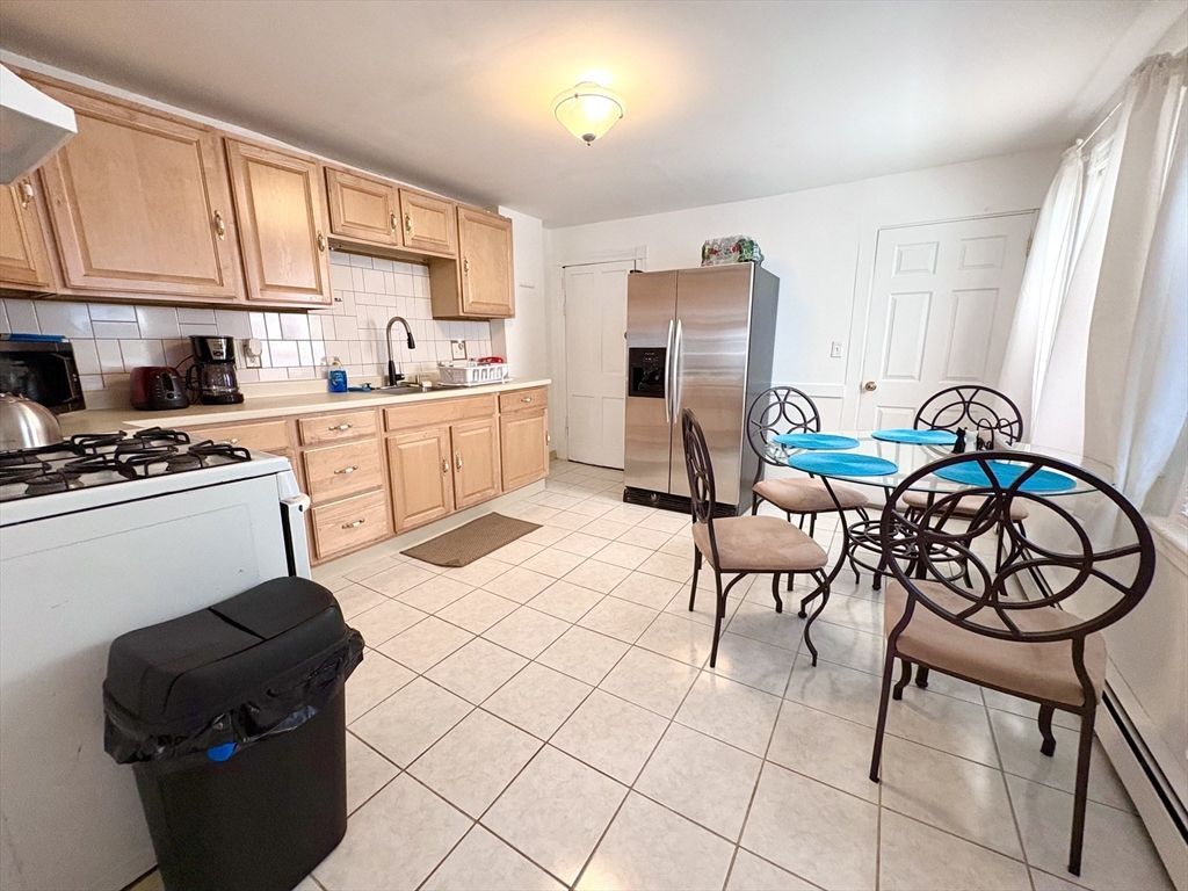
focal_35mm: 14
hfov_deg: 102.1
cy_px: 446
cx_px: 594
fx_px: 480
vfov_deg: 85.7
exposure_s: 1/60
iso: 500
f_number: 2.2
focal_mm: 2.22
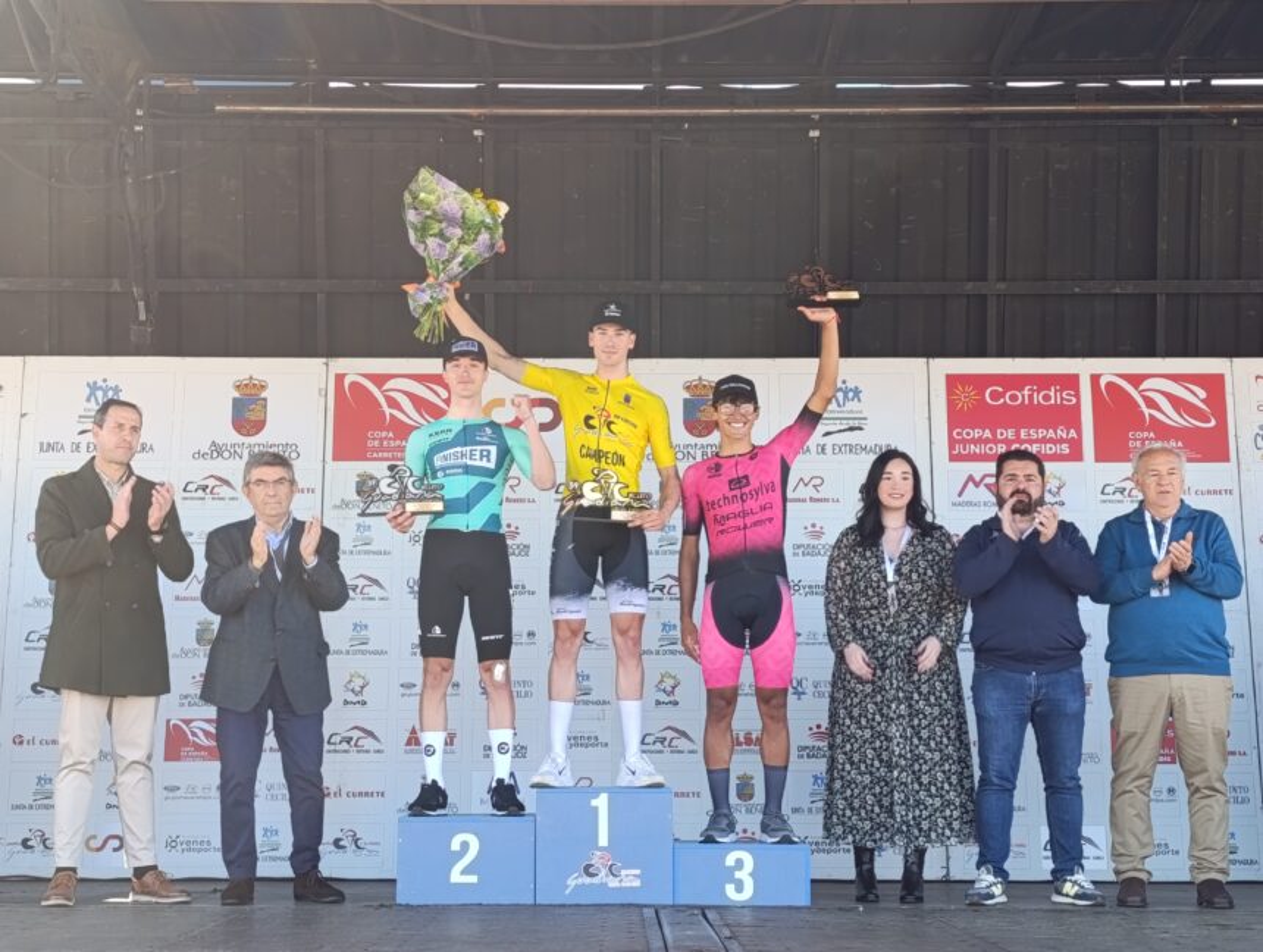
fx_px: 841
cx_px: 632
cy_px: 476
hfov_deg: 73.8
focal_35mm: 23
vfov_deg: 59.0
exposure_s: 1/100
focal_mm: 6.14
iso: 100
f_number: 1.6
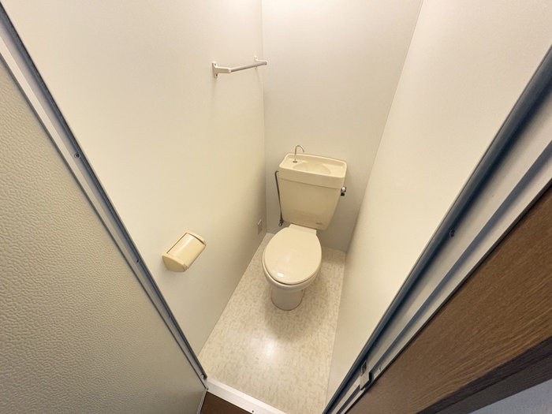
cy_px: 207
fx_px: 223
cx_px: 276
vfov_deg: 85.7
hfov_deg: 102.1
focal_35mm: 14
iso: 640
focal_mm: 2.22
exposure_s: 1/40
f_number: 2.2
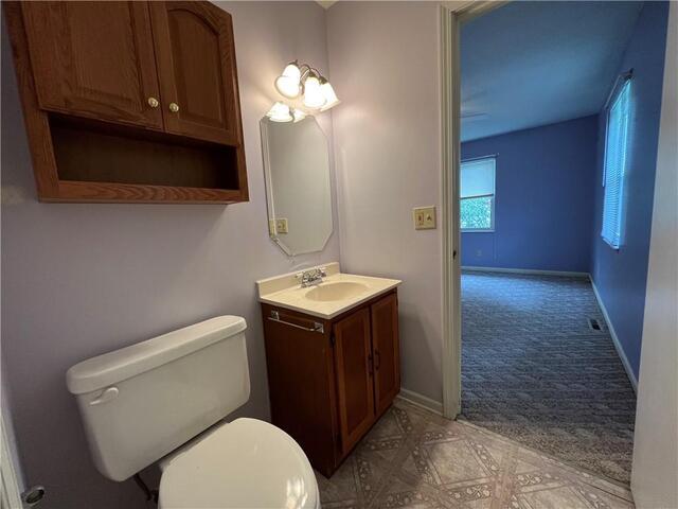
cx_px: 339
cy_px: 254
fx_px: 255
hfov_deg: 106.2
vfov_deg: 89.9
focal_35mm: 13
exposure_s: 1/120
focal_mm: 1.57
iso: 160
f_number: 1.8
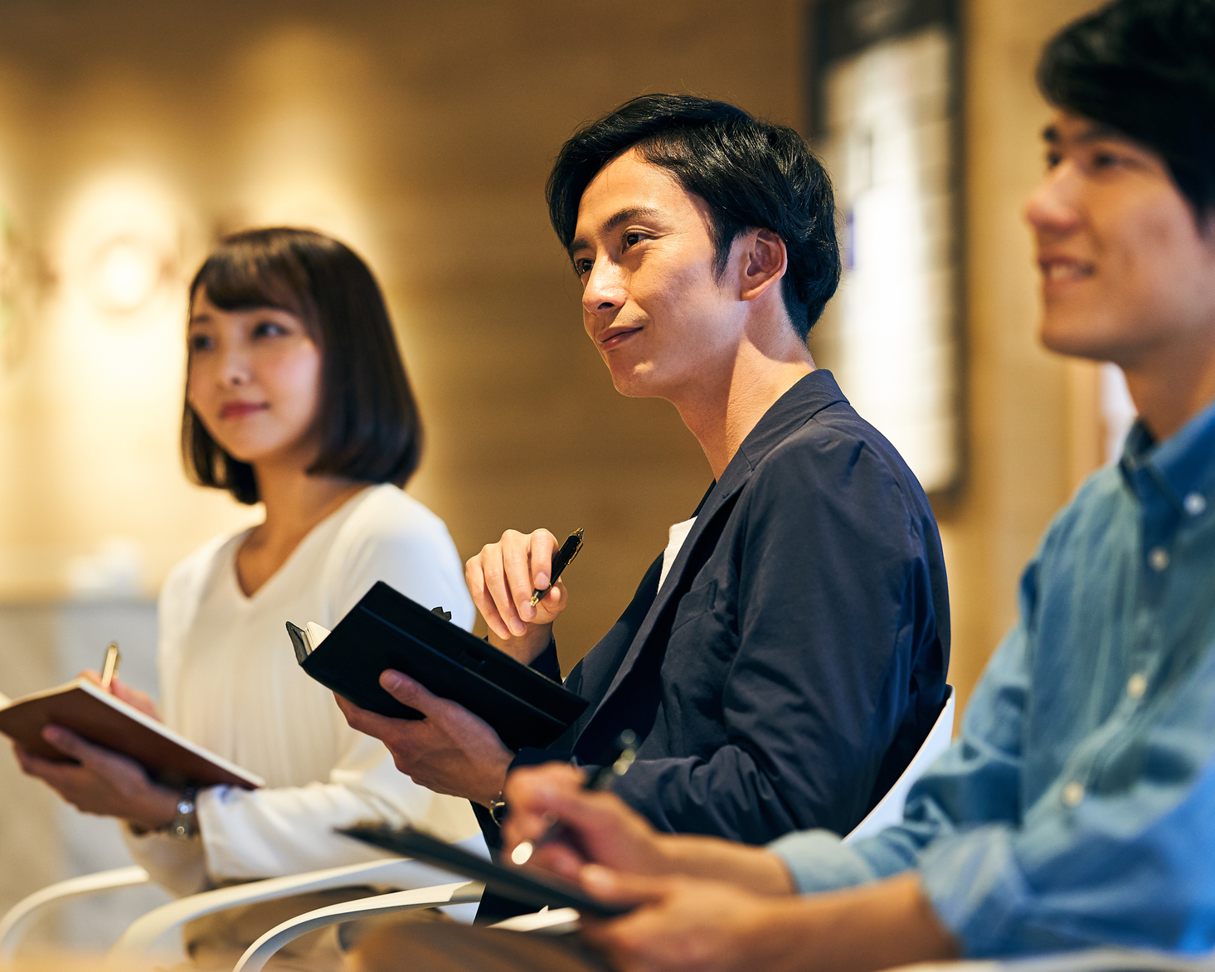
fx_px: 6221
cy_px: 476
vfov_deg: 8.9
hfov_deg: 11.2
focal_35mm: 173
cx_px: 481
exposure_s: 1/160
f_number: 2.5
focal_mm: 135
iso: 640
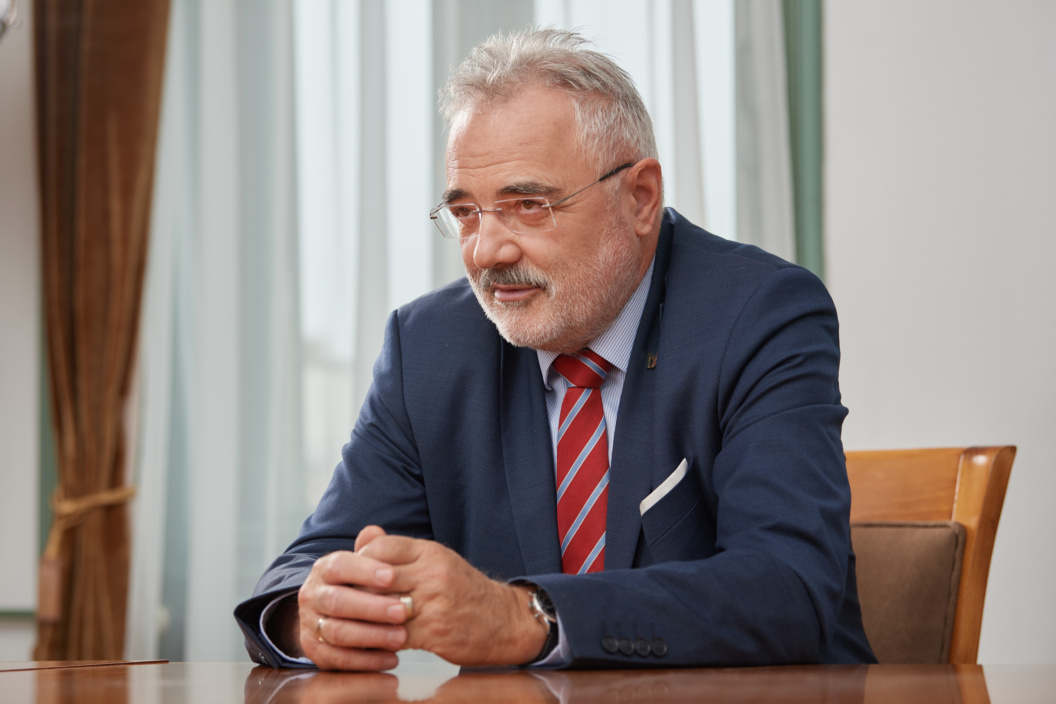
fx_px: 2493
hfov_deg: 23.9
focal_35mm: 85
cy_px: 352
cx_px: 528
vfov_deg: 16.1
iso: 125
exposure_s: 1/125
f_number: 4
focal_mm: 85
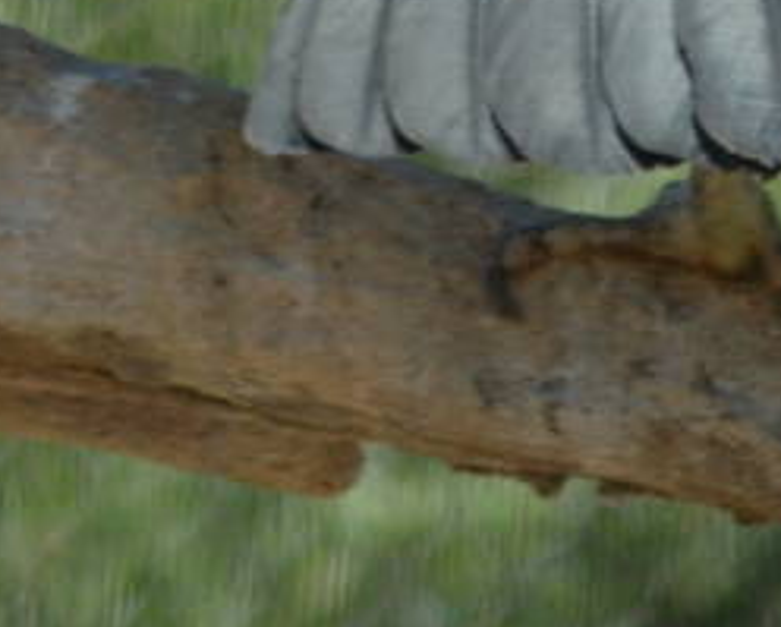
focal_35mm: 1812
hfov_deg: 1.1
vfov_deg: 0.9
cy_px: -772
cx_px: 1134
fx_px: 41933
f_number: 5
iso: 400
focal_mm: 200
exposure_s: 1/1600
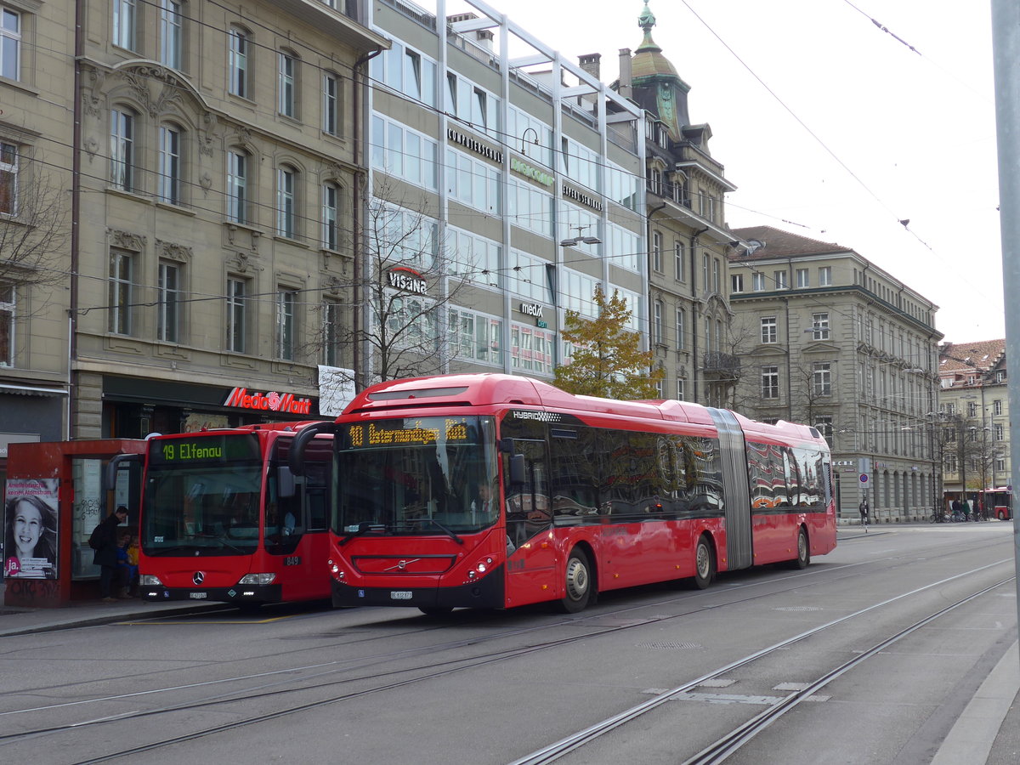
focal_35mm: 49
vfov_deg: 29.7
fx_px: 1444
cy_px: 382
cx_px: 510
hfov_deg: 38.9
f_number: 3.2
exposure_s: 1/320
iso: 80
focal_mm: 10.1
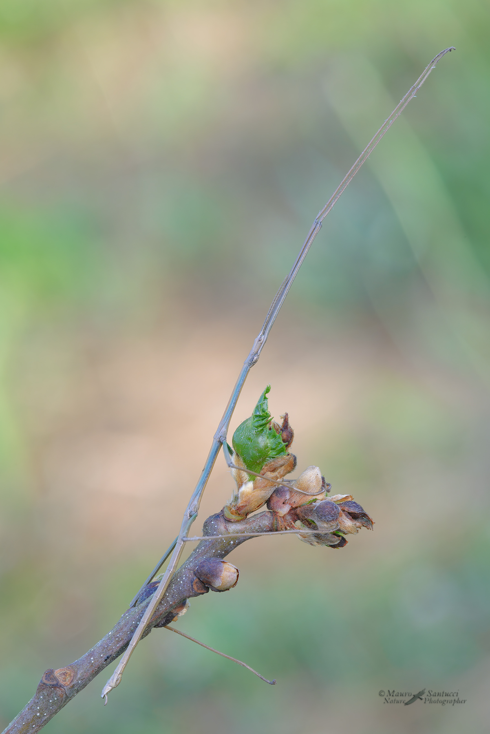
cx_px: 245
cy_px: 367
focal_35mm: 180
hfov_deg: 7.6
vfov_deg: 11.4
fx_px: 3670
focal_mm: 180
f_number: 18
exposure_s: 1/13
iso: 100
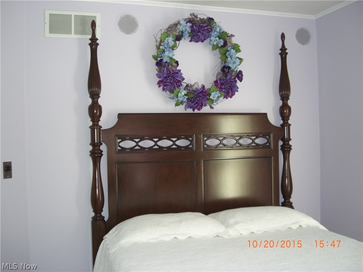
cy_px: 136
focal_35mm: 38
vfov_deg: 37.7
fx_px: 398
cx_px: 182
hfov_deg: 49.0
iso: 200
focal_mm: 7.9
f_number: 2.8
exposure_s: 1/60
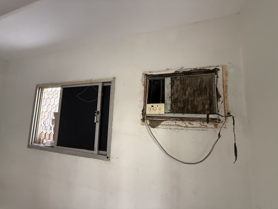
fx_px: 112
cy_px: 104
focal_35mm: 14
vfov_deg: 85.7
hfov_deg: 102.0
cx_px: 139
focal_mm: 2.22
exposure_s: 1/60
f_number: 2.2
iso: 320
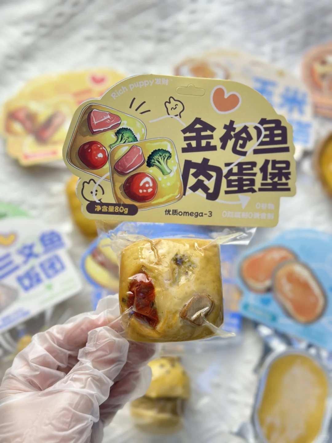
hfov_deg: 30.3
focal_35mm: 48
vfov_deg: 39.7
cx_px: 166
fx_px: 614
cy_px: 222
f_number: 1.78
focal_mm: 6.86
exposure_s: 1/100
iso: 80
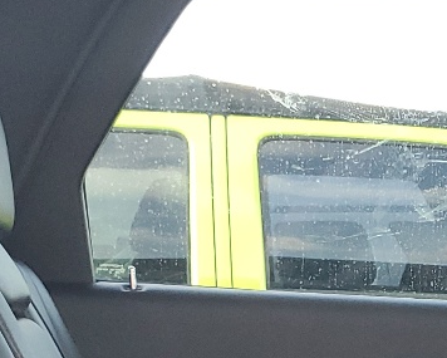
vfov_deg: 12.3
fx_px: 1509
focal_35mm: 114
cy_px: 659
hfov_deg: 16.2
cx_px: 520
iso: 95
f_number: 1.5
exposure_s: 1/120
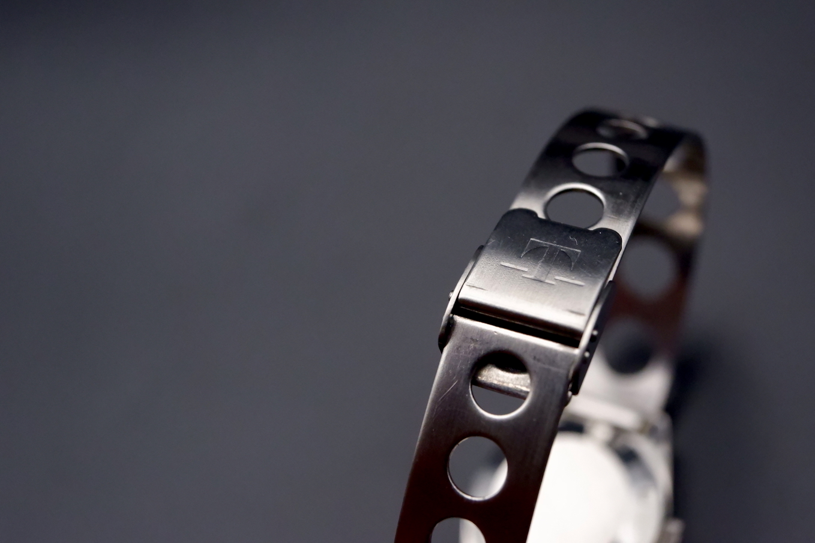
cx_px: 408
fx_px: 1064
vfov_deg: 28.6
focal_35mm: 47
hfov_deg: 41.9
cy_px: 272
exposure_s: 1/4000
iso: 6400
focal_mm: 31.5
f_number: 6.4
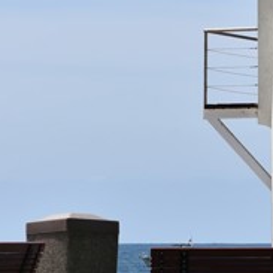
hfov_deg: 5.5
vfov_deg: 5.6
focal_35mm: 312
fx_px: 2784
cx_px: 449
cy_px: 20
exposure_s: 1/500
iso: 100
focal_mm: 70
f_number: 8
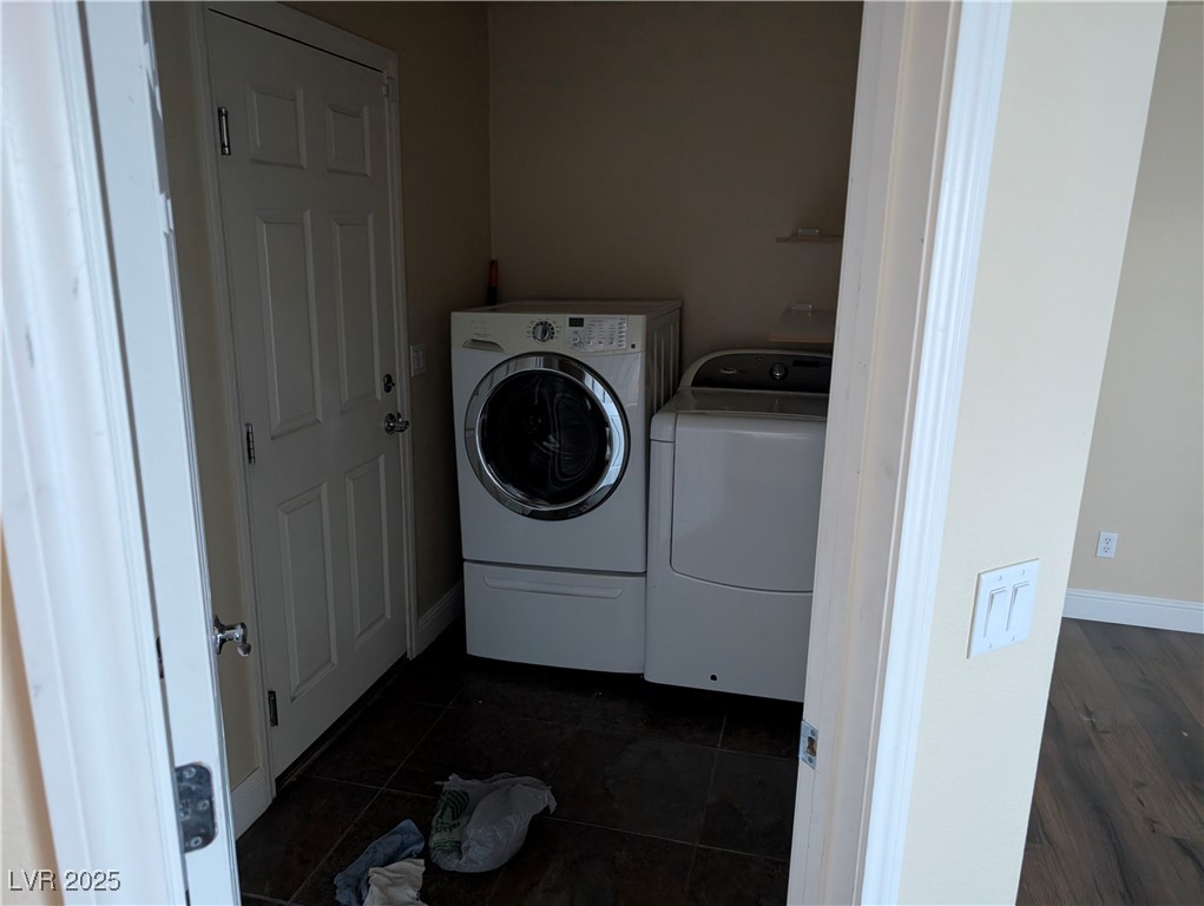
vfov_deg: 56.9
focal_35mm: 24
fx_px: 836
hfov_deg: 71.5
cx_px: 602
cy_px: 453
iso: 1883
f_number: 1.68
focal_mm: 6.9
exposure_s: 1/69.1
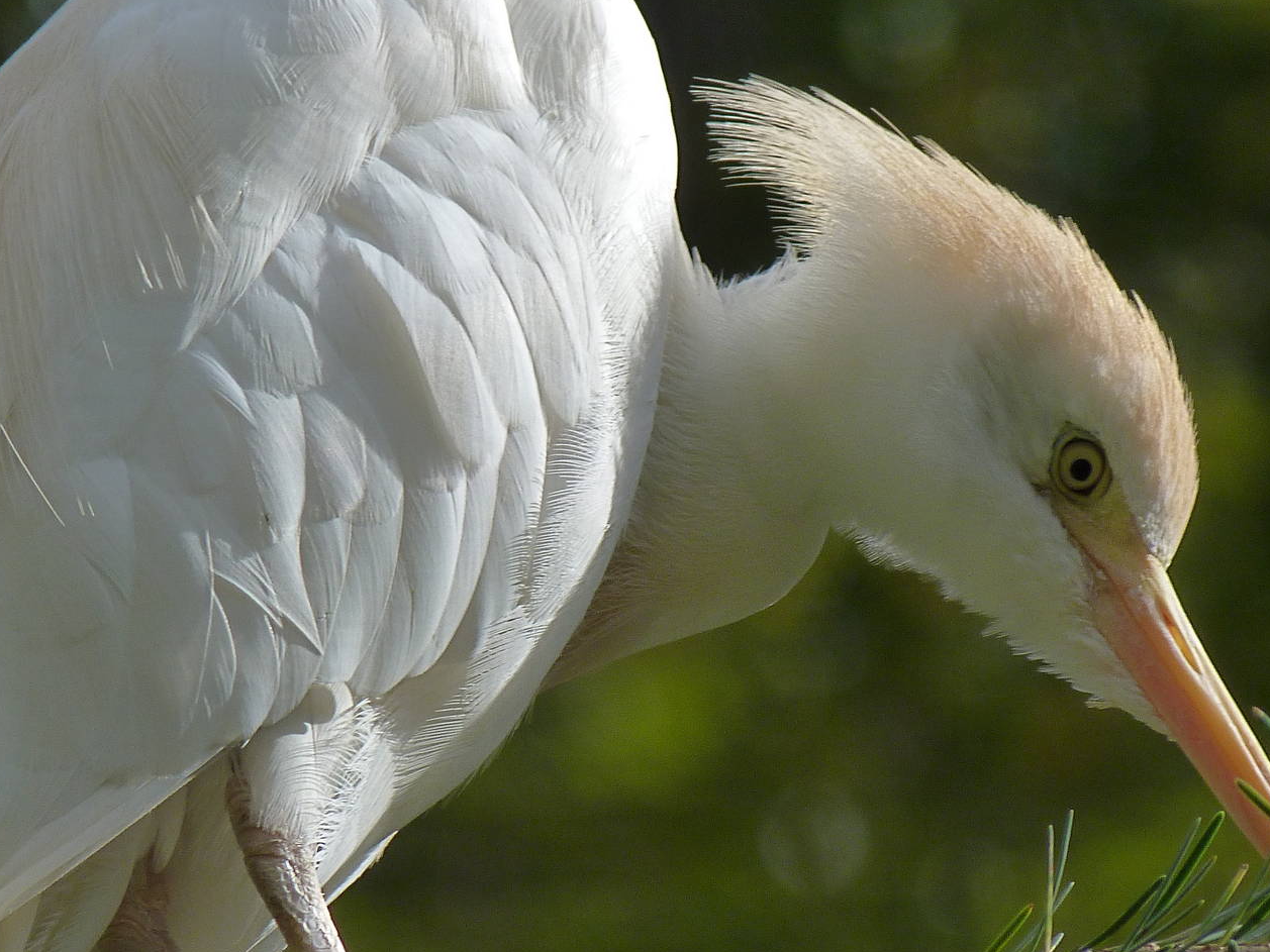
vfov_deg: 1.5
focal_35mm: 1017
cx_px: 700
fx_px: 37315
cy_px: 471
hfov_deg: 1.9
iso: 125
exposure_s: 1/400
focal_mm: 108
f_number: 5.6
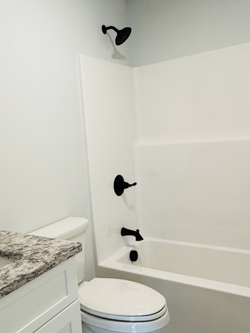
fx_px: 327
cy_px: 181
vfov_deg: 53.9
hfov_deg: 40.8
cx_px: 67
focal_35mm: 34
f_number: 2.2
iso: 160
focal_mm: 2.22
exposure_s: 1/60
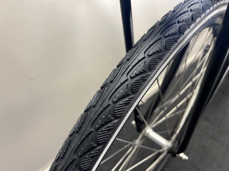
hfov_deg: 67.3
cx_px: 114
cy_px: 86
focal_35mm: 26
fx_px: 172
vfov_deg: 53.1
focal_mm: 5.7
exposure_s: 1/100
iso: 80
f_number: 1.5
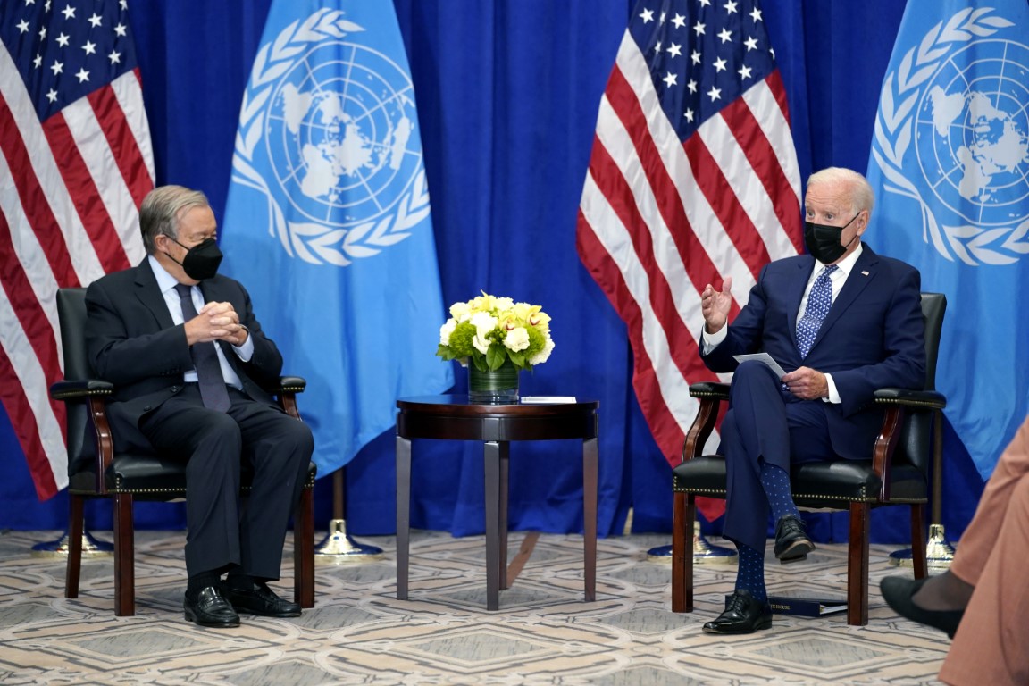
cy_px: 343
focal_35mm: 119
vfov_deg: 11.5
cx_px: 514
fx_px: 3401
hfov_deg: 17.2
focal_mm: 119
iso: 2000
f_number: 2.8
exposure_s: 1/200
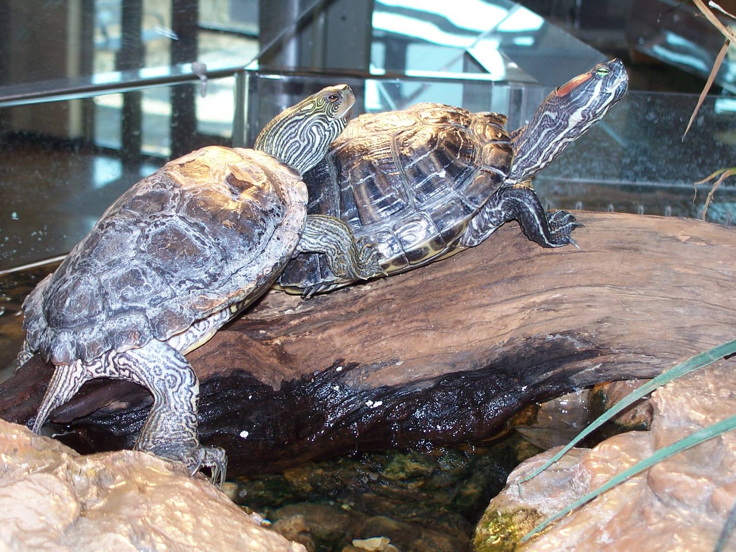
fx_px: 1531
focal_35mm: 72
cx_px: 368
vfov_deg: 20.4
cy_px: 276
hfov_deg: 27.0
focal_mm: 12.3
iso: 80
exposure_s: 1/90
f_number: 3.4
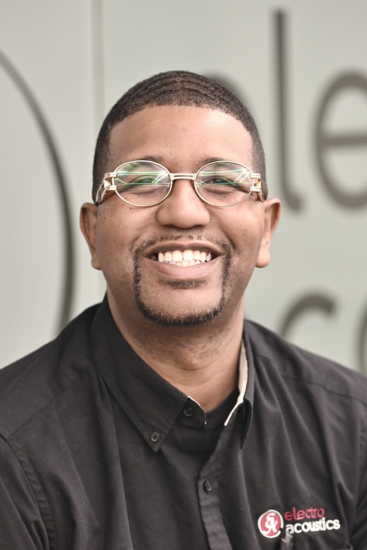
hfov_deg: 12.5
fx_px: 1682
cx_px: 184
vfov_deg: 18.6
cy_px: 275
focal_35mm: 110
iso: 450
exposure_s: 1/80
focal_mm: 110
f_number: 2.8
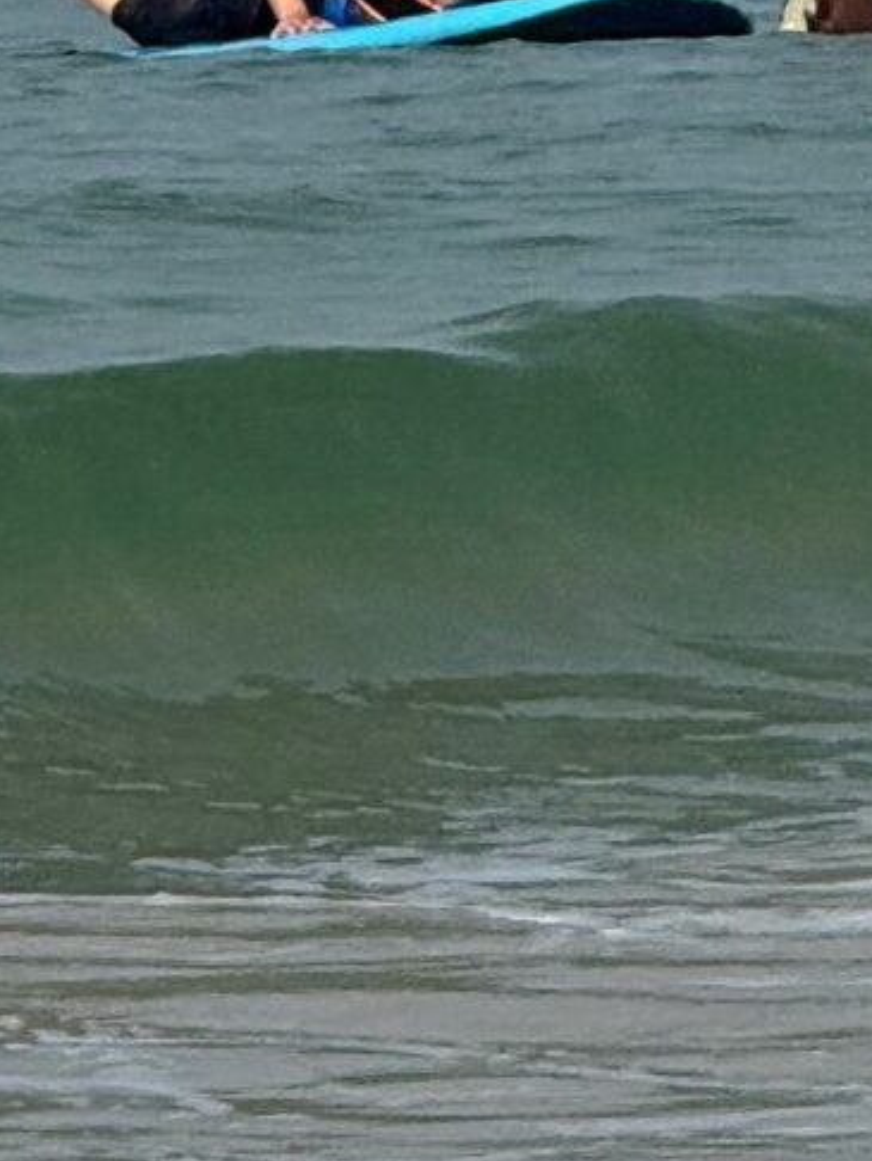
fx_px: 21209
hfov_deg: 2.3
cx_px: -1089
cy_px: 760
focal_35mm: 632
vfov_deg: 3.1
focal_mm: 15.66
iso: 64
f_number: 2.8
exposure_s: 1/2024
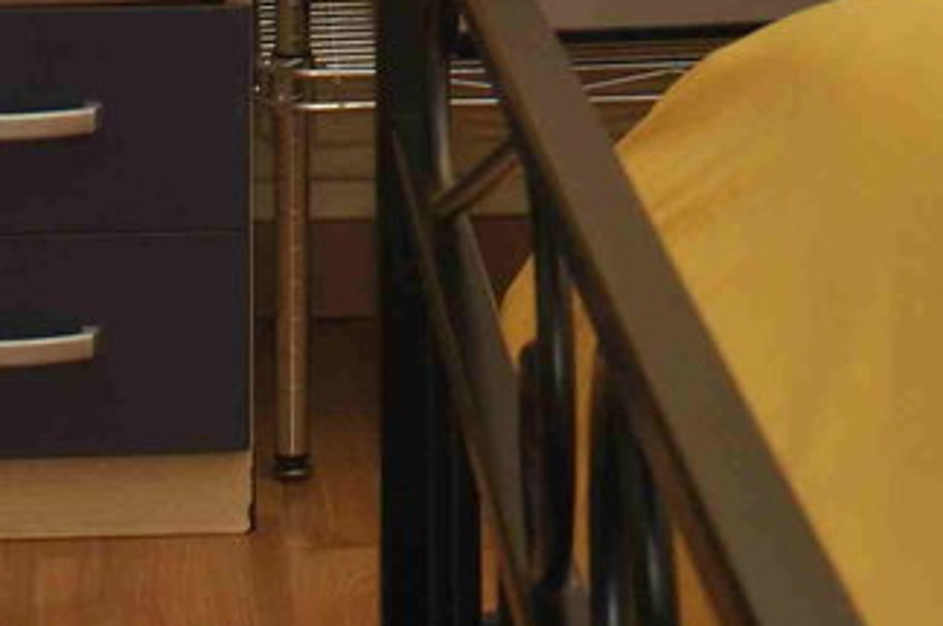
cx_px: 931
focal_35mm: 148
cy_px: -837
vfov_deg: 8.5
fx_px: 3871
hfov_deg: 13.7
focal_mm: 20
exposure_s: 1/60
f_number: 9
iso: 200
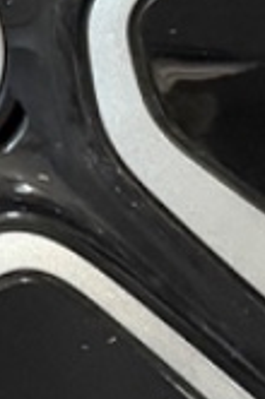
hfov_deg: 5.6
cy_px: -94
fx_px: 2672
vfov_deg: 8.5
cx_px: -217
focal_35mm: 241
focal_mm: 6.76
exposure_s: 1/33
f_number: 1.78
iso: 1000
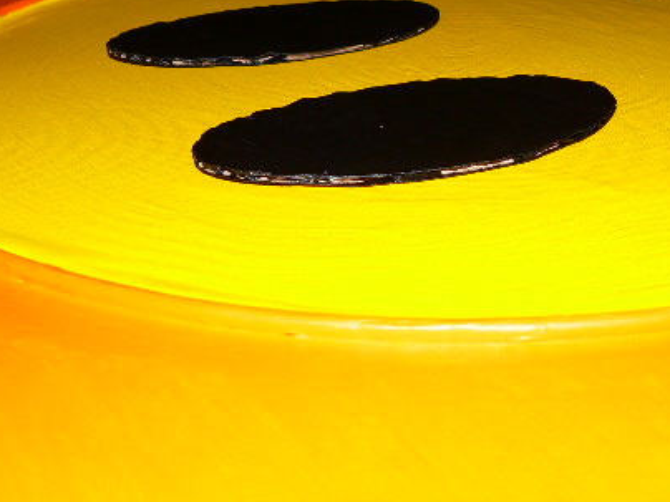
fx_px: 1103
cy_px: 187
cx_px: 494
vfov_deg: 25.6
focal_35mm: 57
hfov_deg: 33.2
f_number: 2.8
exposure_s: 1/250
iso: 100
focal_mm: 6
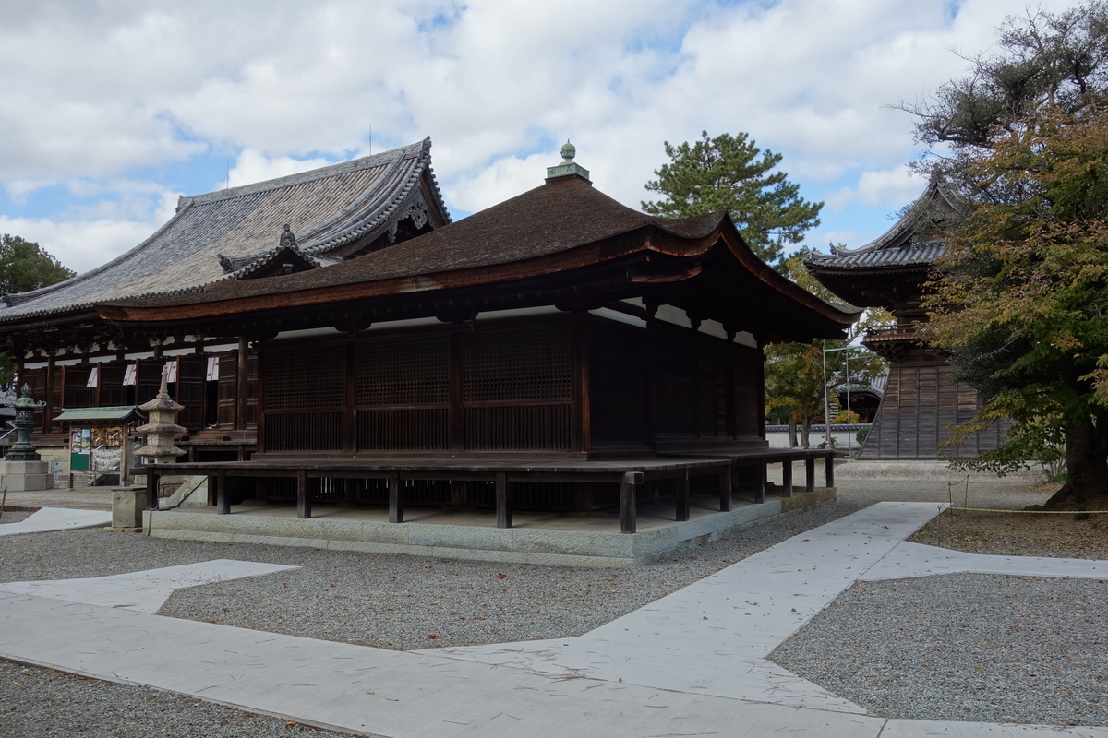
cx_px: 554
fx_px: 862
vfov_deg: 46.4
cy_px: 369
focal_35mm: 28
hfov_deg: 65.5
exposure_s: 1/250
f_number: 5.6
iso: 125
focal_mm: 10.4
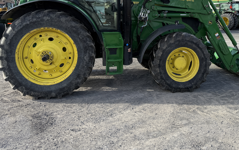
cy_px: 33
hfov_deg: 55.1
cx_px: 138
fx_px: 228
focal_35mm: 35
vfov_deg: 35.3
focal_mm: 6.76
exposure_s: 1/2232
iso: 80
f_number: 1.78
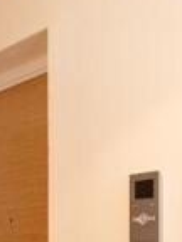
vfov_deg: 23.3
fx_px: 554
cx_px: 34
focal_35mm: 79
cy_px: 265
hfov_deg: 18.5
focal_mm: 12
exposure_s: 1/6
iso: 320
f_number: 8
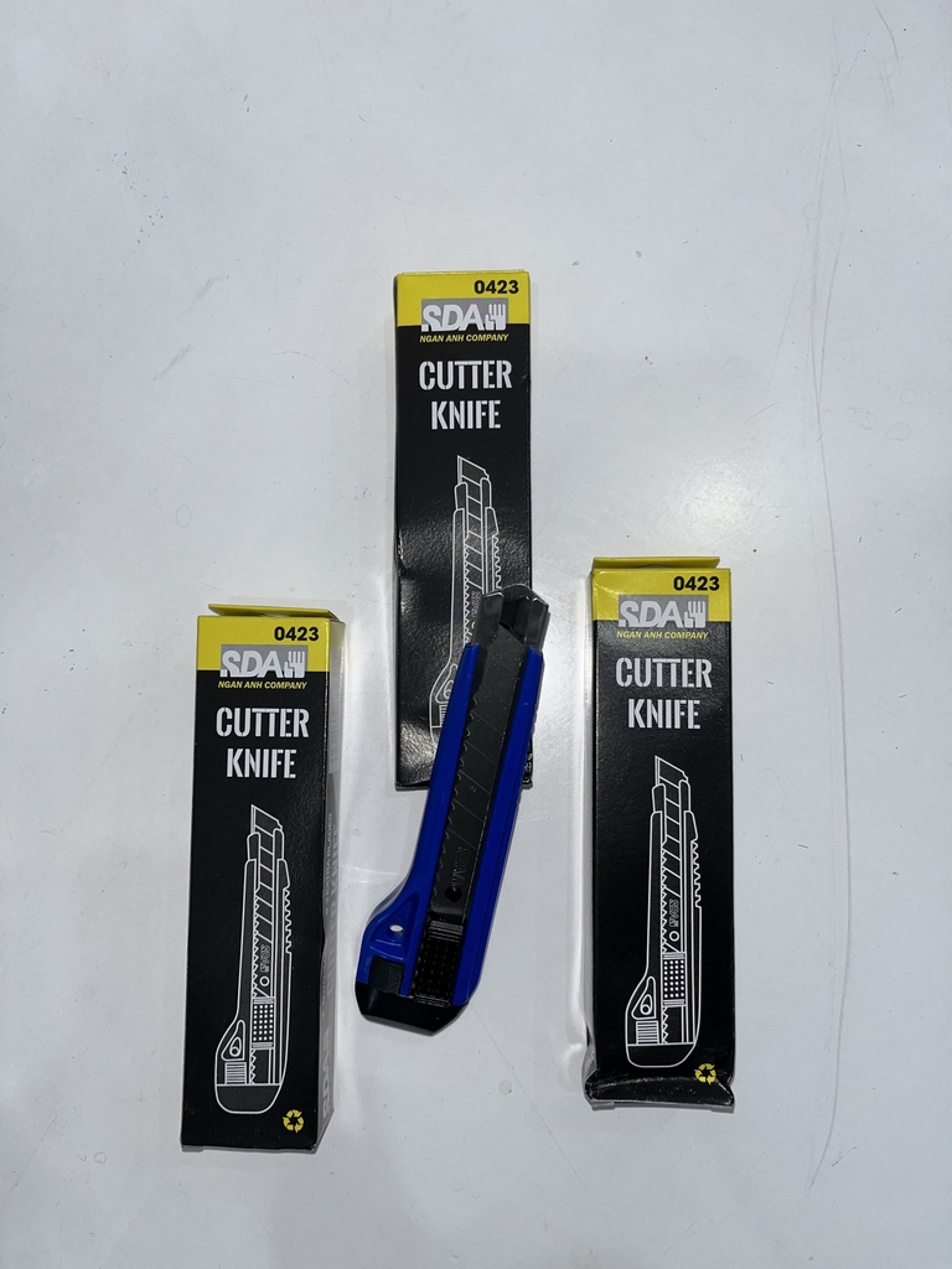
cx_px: 476
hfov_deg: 53.1
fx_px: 953
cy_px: 634
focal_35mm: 26
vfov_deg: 67.3
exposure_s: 1/66
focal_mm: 5.1
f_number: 1.6
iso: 32
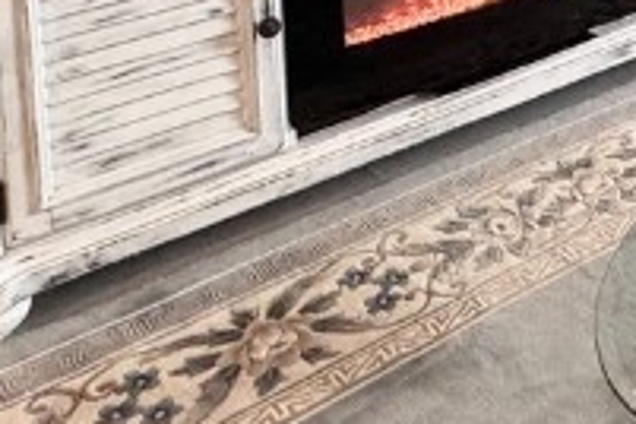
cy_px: -399
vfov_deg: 15.2
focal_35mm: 74
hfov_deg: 23.7
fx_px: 1307
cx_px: 851
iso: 250
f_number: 2.2
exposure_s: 1/60
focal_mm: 2.22
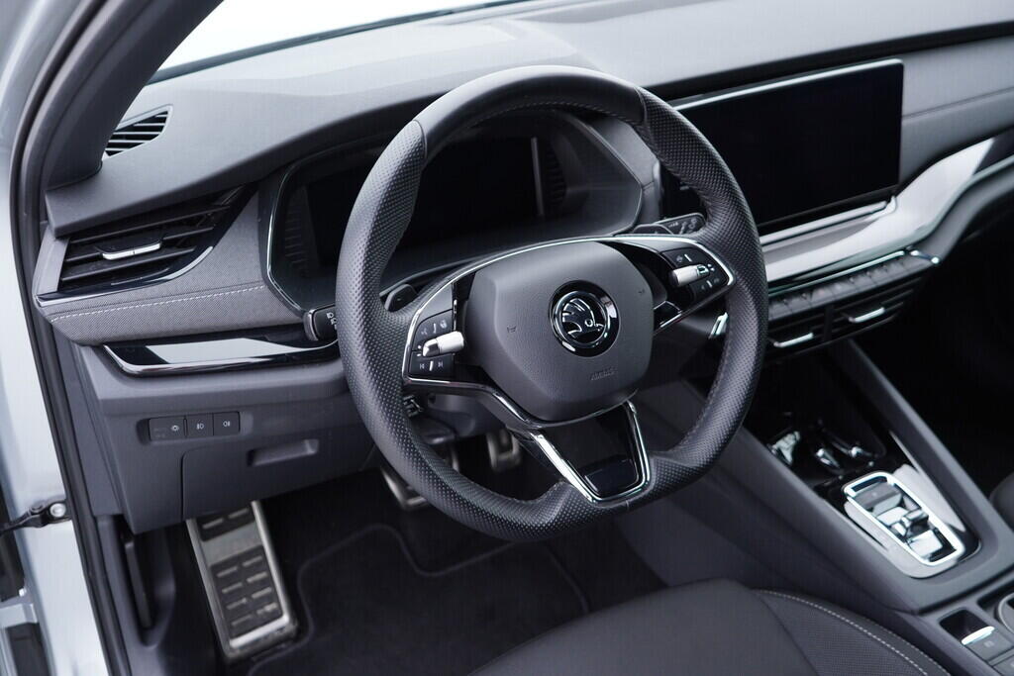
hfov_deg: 53.1
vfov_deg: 36.9
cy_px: 338
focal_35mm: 36
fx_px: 1014
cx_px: 507
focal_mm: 24
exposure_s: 1/40
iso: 250
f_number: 2.8
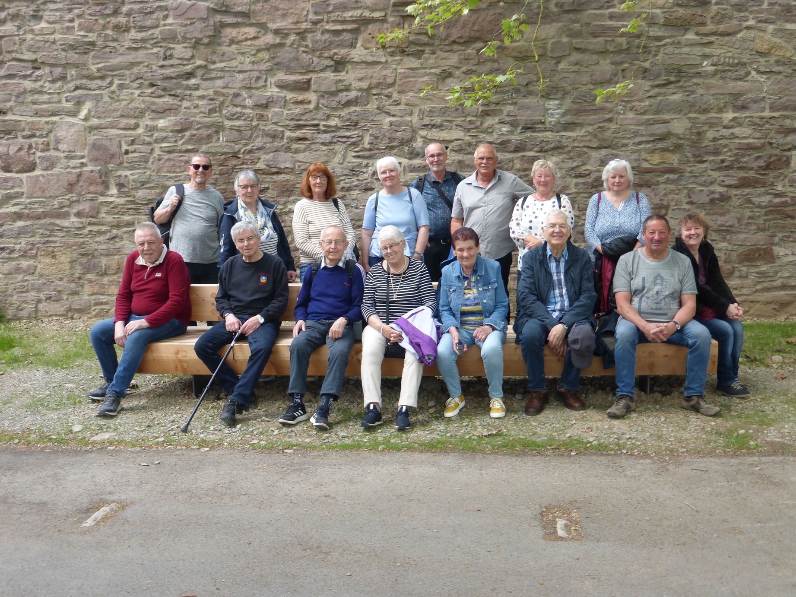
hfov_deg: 45.8
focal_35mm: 41
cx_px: 398
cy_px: 298
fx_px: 943
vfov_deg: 35.1
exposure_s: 1/125
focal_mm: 7.4
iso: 100
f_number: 3.9
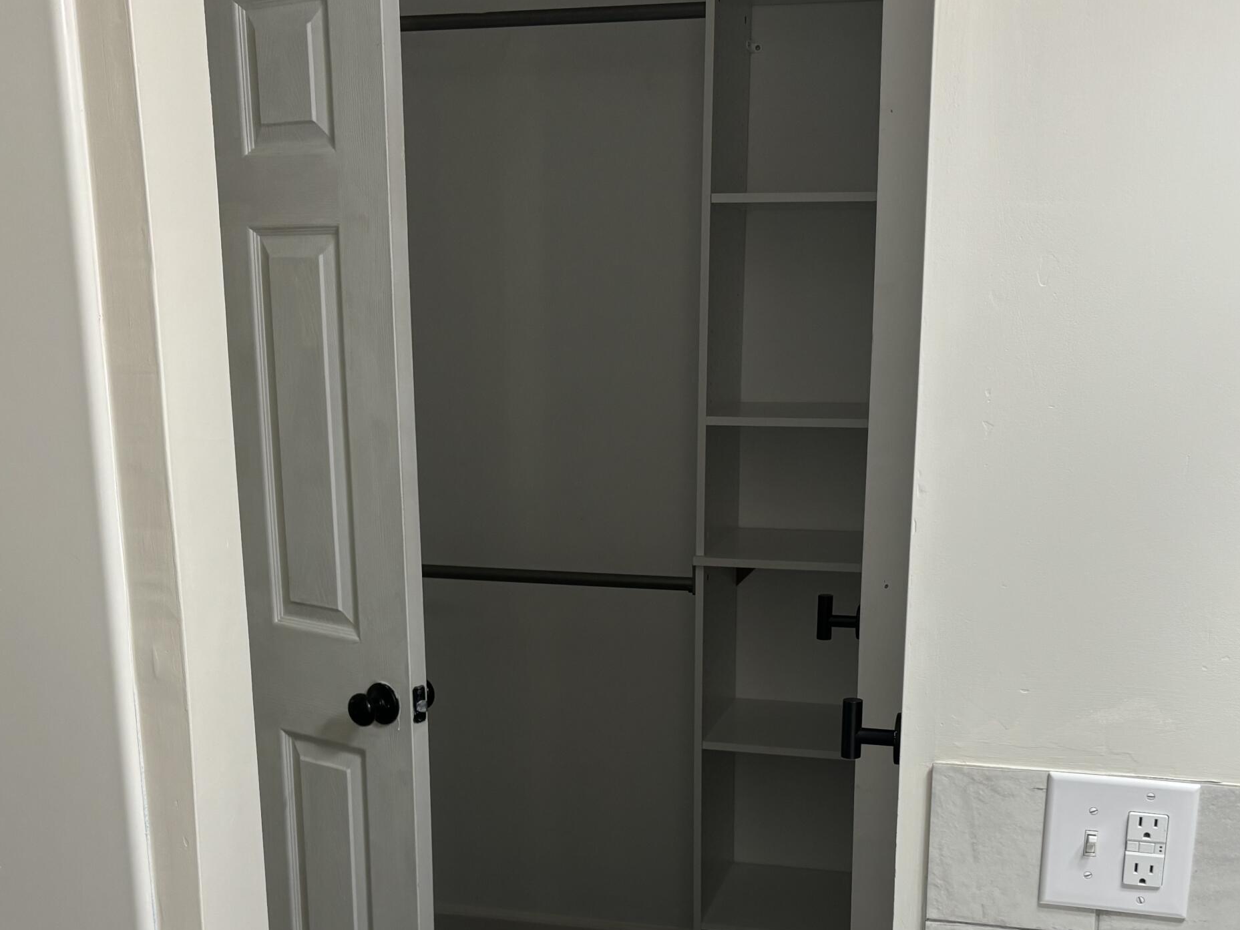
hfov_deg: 44.8
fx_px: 1505
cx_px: 665
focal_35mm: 42
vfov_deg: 33.6
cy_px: 706
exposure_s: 1/120
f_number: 1.6
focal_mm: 5.96
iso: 100
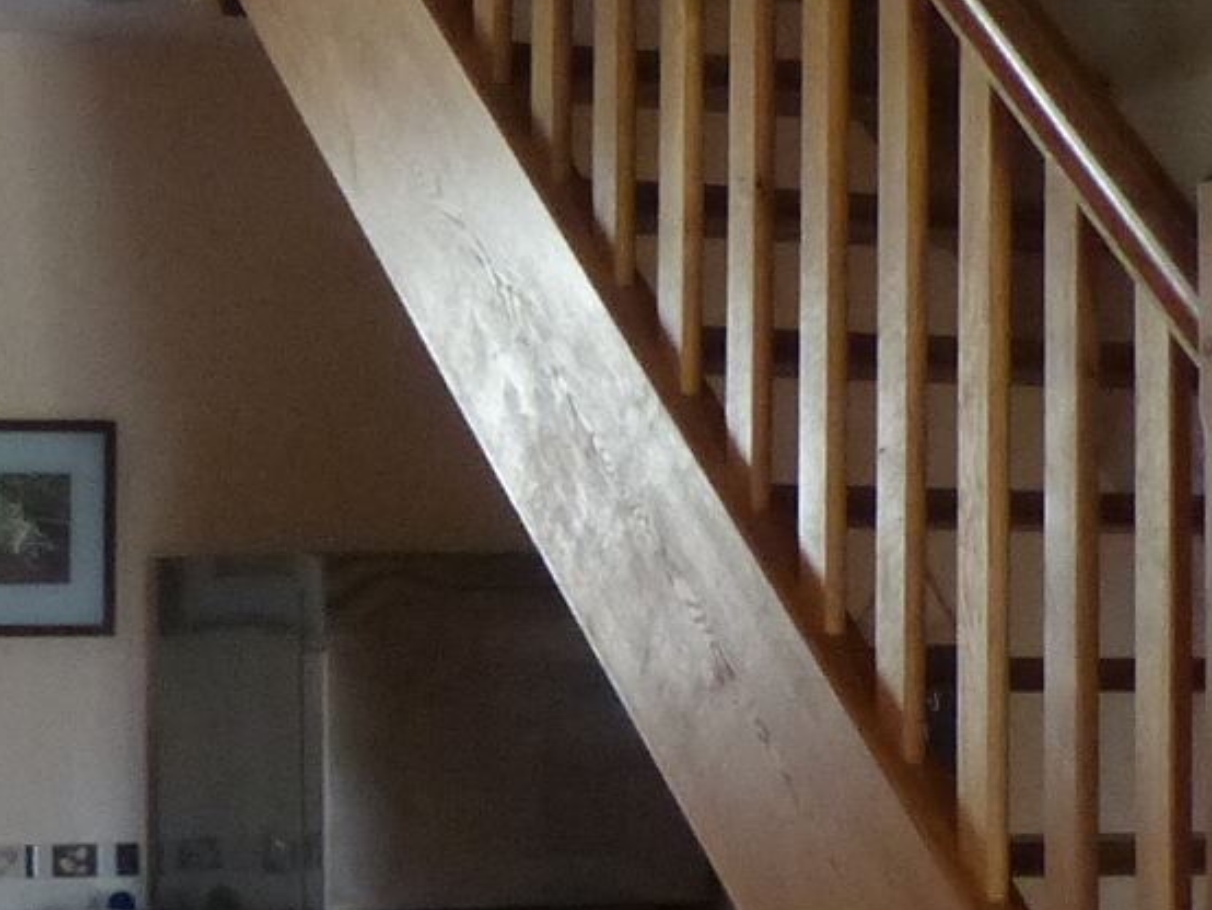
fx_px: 4694
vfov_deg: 11.0
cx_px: 269
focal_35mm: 134
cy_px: 816
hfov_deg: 14.6
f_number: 2.8
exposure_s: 1/40
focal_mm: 5.2
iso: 400
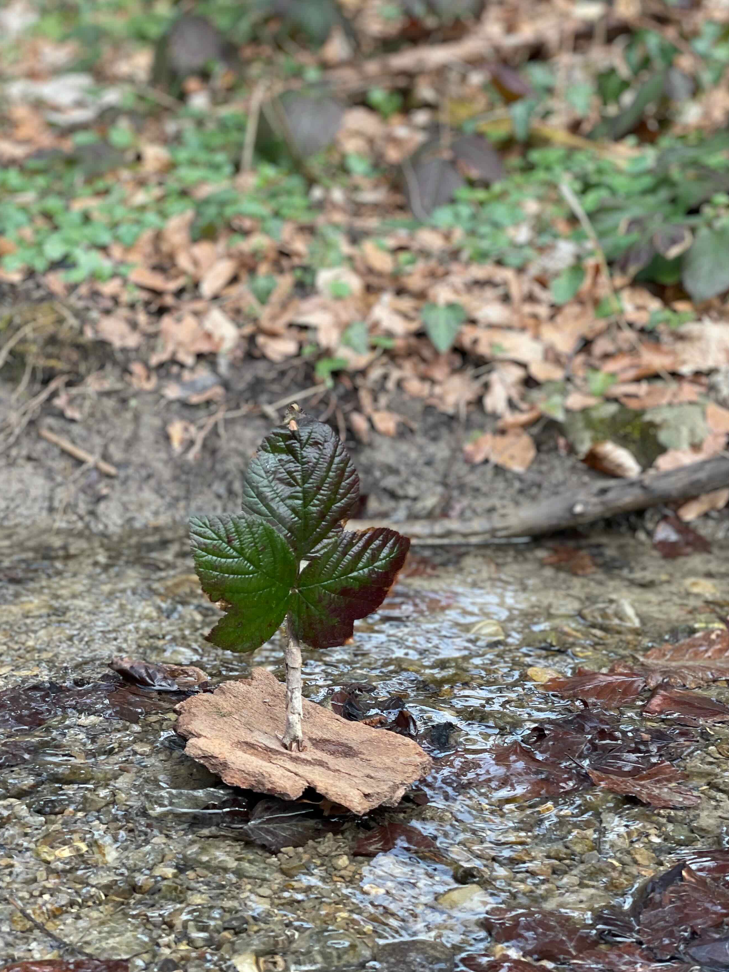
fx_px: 1685
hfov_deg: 24.4
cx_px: 392
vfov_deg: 32.2
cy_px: 502
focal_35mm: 60
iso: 25
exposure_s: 1/122
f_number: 2
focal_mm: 6
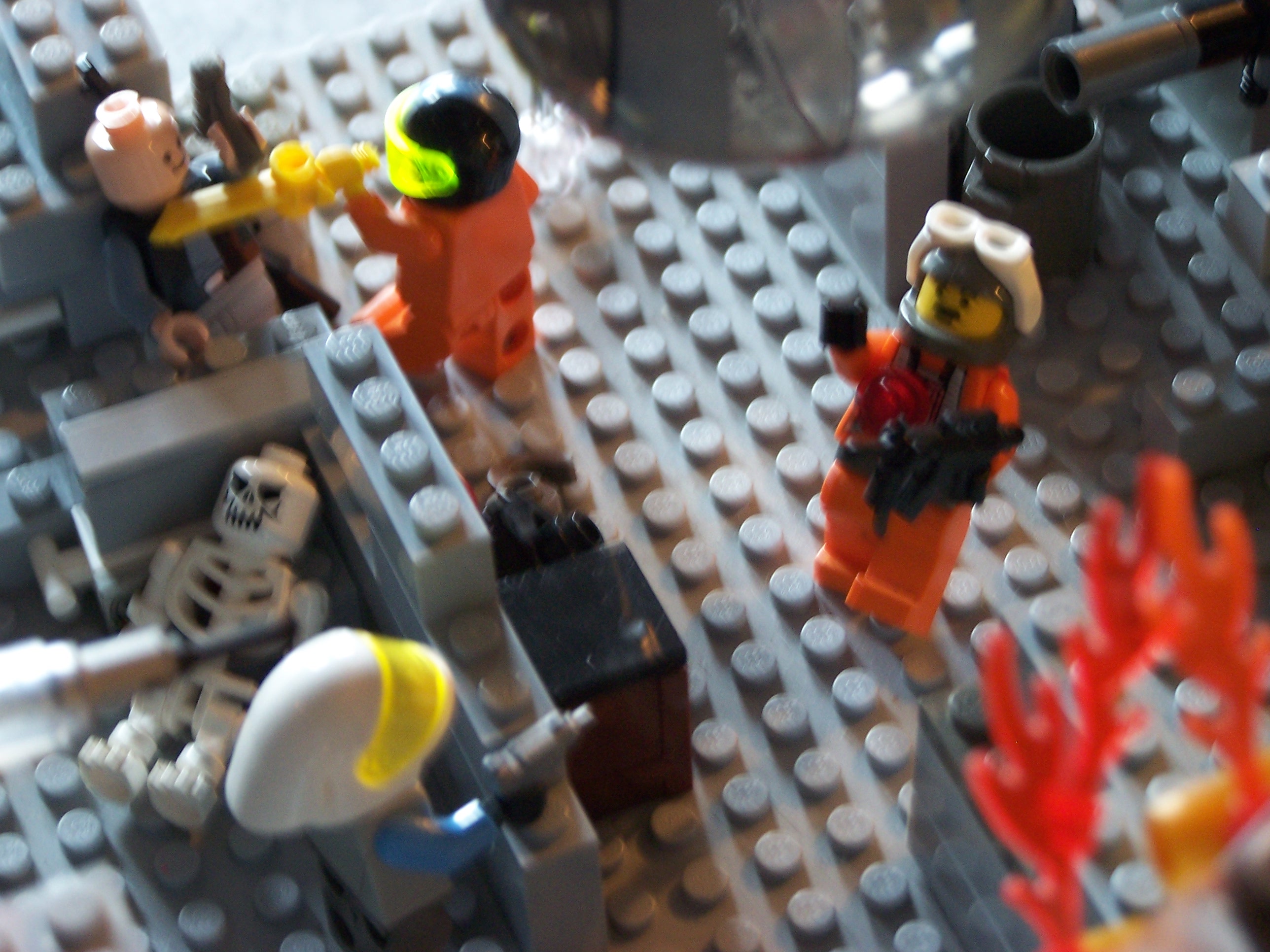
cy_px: 476
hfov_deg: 18.7
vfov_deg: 14.1
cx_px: 635
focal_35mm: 105
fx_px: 3852
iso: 140
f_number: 3.2
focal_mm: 17.5
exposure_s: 1/8
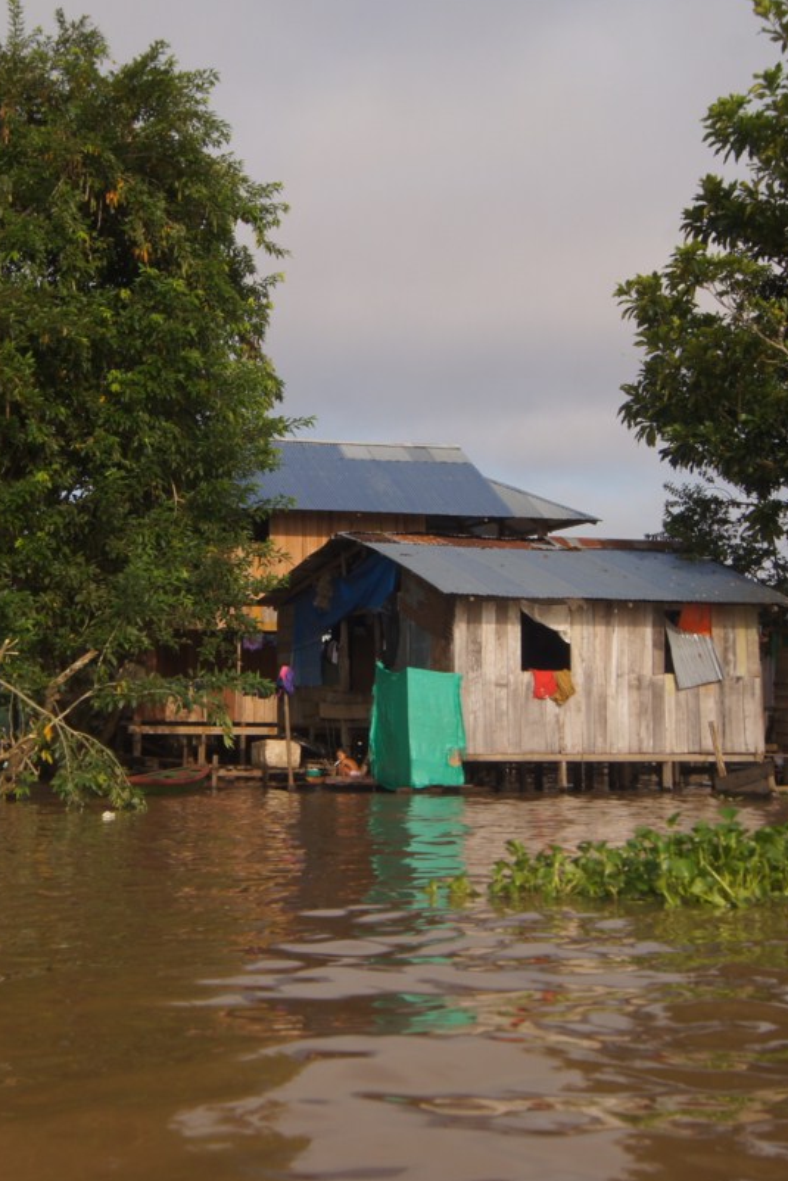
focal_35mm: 64
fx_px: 2100
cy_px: 588
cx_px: 271
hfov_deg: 21.2
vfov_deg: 31.4
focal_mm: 28
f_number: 11
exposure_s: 1/125
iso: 100
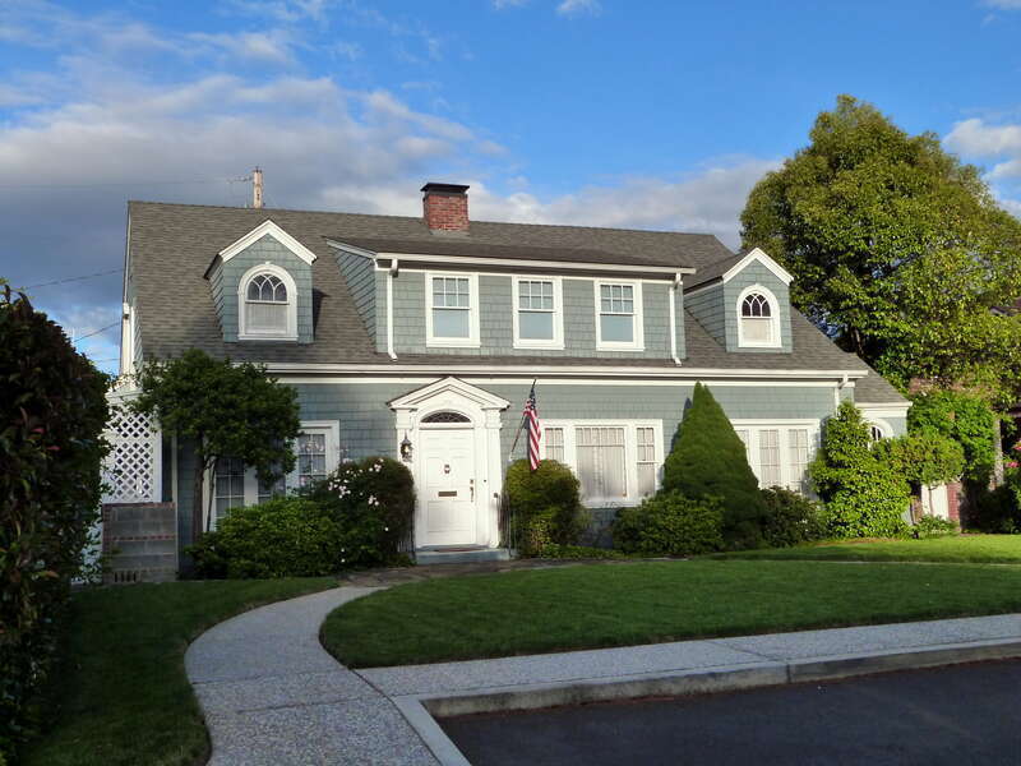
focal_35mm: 40
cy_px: 383
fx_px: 1180
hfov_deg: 46.8
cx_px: 510
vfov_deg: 36.0
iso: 250
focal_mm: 7
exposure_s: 1/320
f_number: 5.6
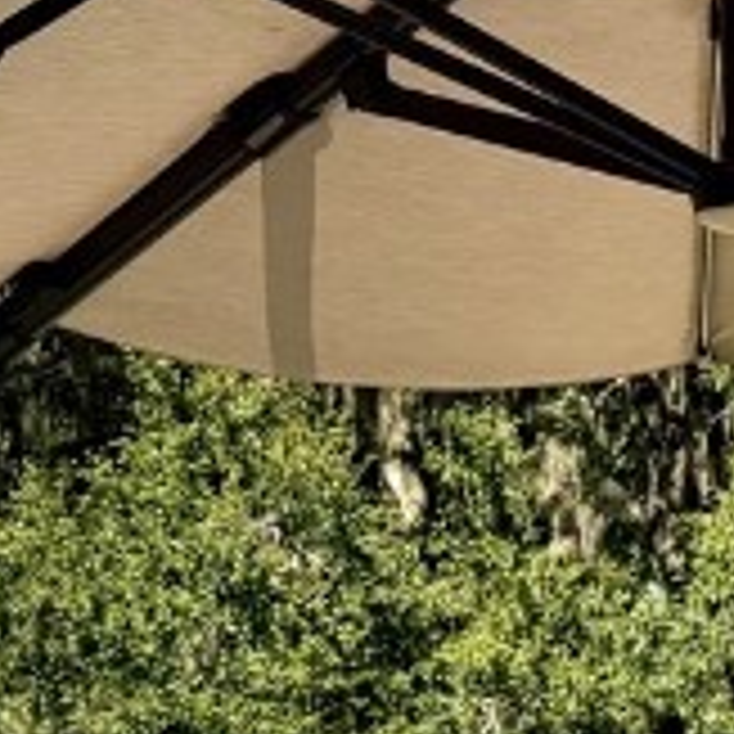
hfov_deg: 12.8
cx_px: 896
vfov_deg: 13.1
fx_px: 3191
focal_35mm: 133
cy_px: 509
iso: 80
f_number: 1.78
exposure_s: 1/4975
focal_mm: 6.76
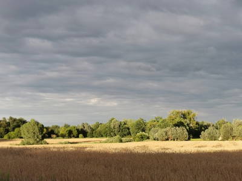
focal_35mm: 54
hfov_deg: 35.5
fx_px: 378
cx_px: 121
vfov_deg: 27.0
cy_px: 90
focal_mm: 5.56
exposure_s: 1/1259
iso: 50
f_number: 4
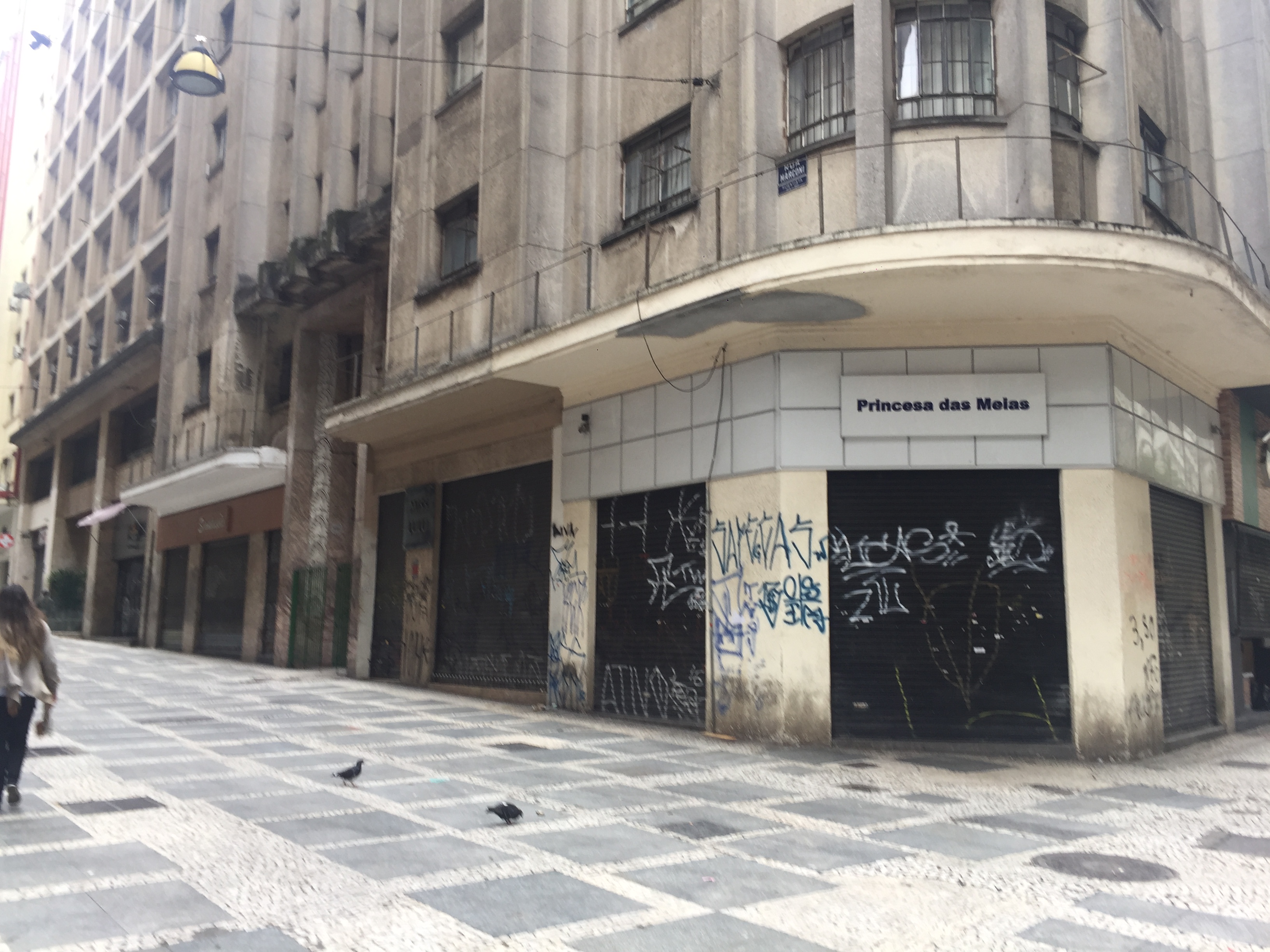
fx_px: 1064
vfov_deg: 48.2
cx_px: 635
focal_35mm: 29
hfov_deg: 61.7
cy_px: 476
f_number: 2.2
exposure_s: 1/60
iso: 32
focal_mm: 4.15
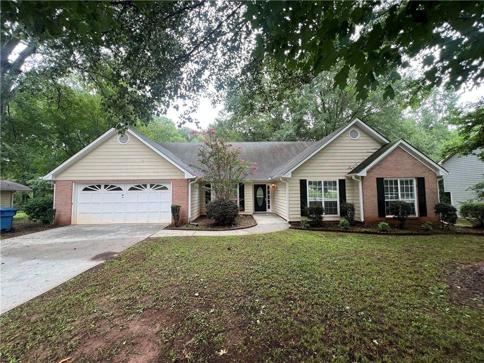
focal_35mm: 13
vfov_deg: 89.9
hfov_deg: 106.2
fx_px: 182
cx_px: 242
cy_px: 182
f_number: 1.8
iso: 64
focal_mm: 1.57
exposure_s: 1/99
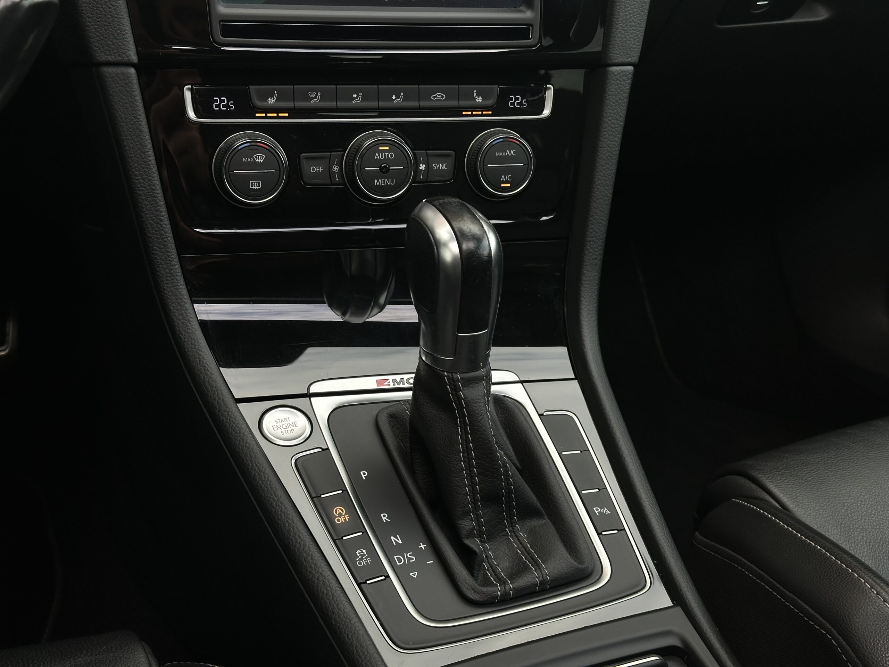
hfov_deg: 39.7
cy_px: 334
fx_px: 1233
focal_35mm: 48
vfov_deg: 30.3
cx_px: 444
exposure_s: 1/275
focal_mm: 6.86
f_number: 1.78
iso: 64
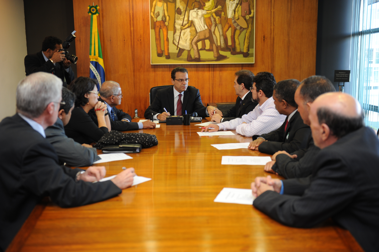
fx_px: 463
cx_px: 190
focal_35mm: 44
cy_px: 126
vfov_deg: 30.5
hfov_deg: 44.5
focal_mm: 44
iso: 800
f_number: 2.8
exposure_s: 1/60
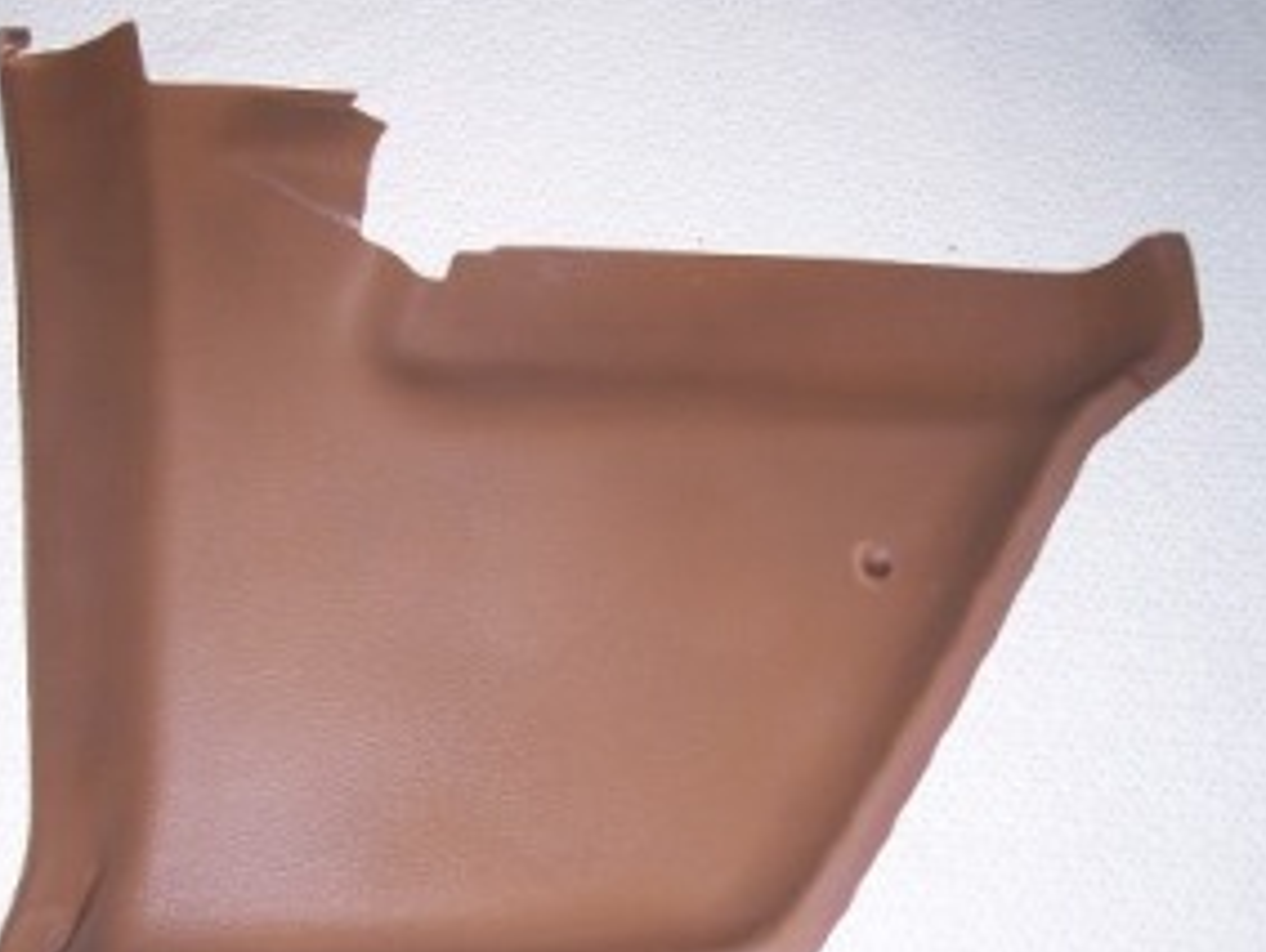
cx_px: 465
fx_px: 1758
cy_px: 563
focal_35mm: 48
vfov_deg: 30.3
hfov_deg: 39.3
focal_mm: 5.6
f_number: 2.7
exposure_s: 1/60
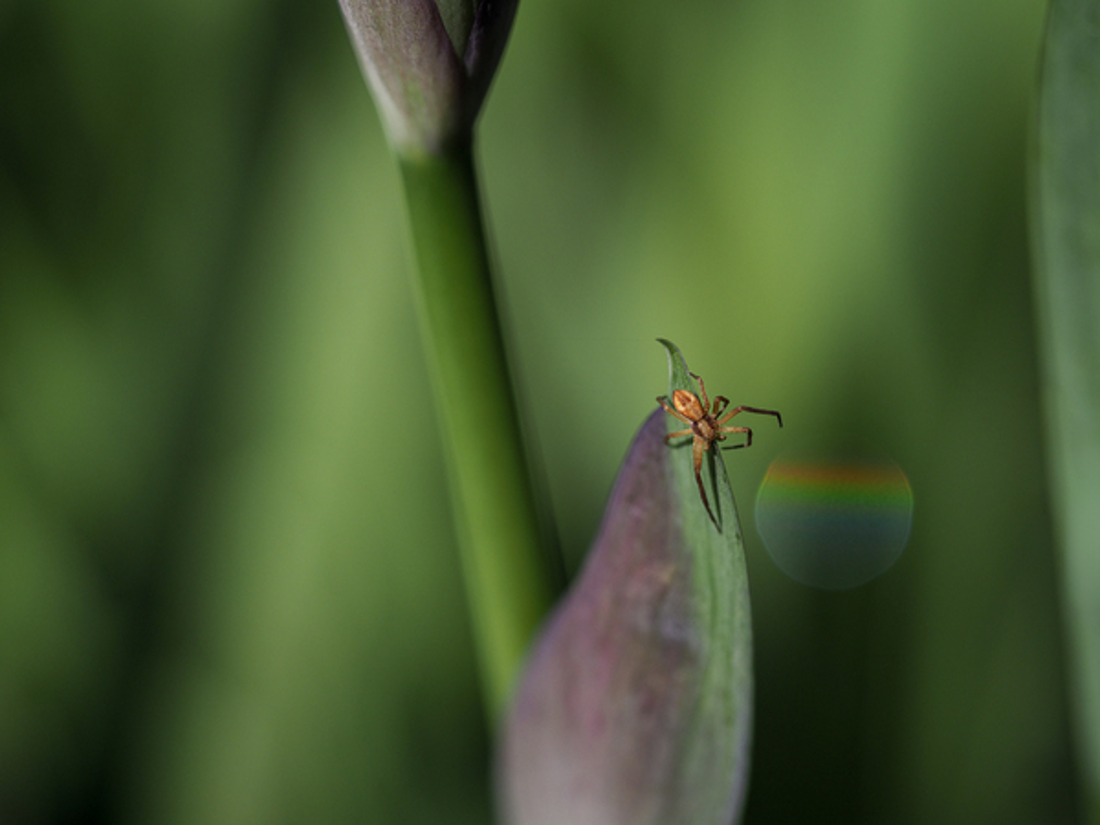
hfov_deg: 16.4
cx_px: 550
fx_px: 3813
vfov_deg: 12.3
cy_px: 412
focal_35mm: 120
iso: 200
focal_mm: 60
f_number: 2.8
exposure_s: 1/4000
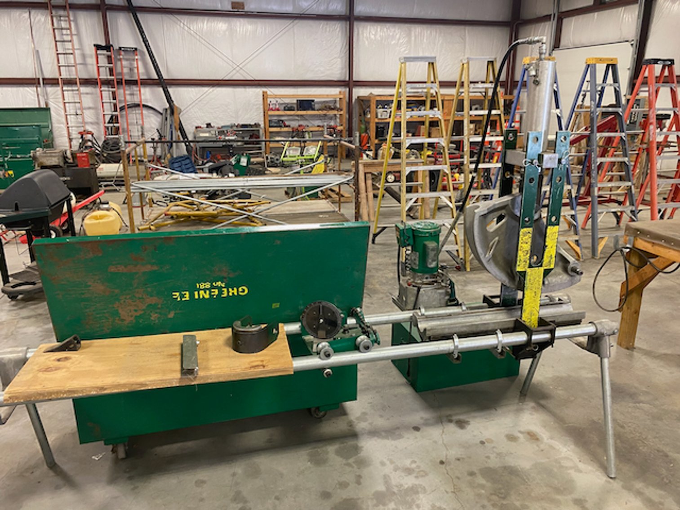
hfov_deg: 67.3
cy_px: 255
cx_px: 340
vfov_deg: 53.1
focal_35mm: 26
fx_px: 511
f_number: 1.8
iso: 250
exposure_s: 1/60
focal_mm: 4.25
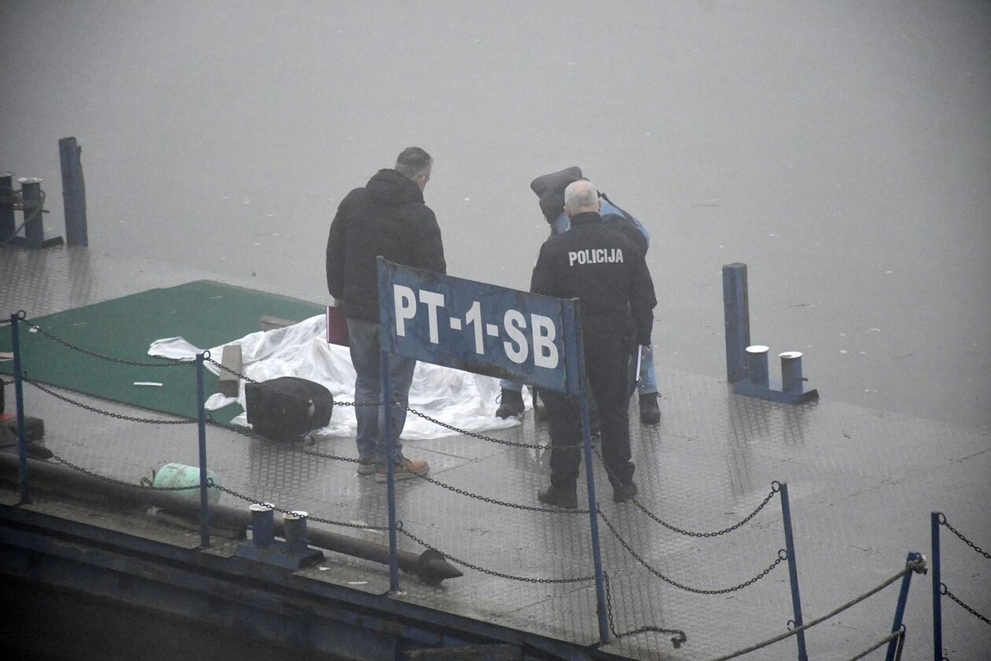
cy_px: 330
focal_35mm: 210
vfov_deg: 6.5
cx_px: 496
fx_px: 5780
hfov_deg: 9.8
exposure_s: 1/3200
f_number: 7.1
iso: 3200
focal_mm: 140
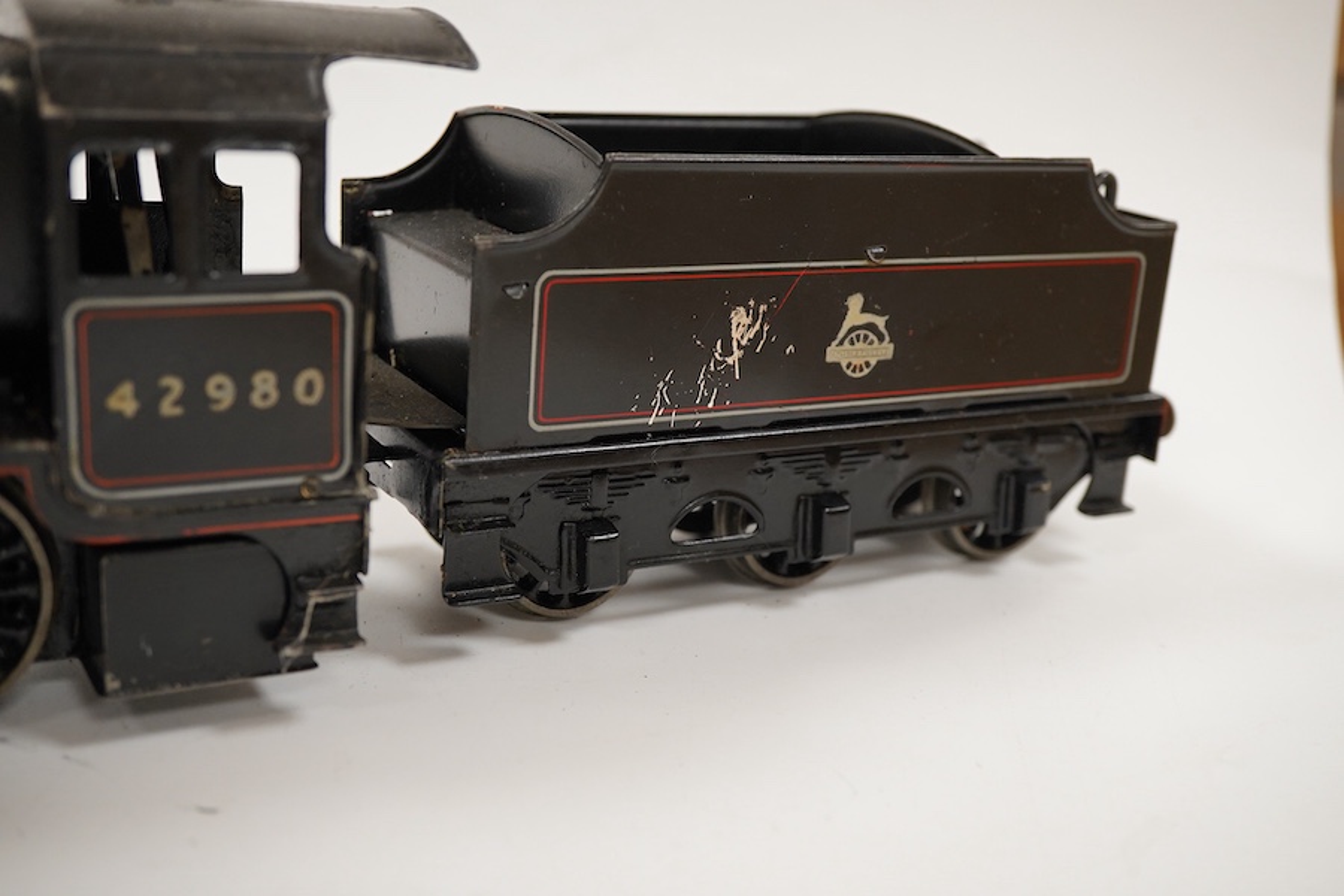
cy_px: 448
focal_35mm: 45
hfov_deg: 43.6
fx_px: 1680
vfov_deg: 29.9
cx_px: 672
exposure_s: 1/125
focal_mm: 30
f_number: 7.1
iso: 1250
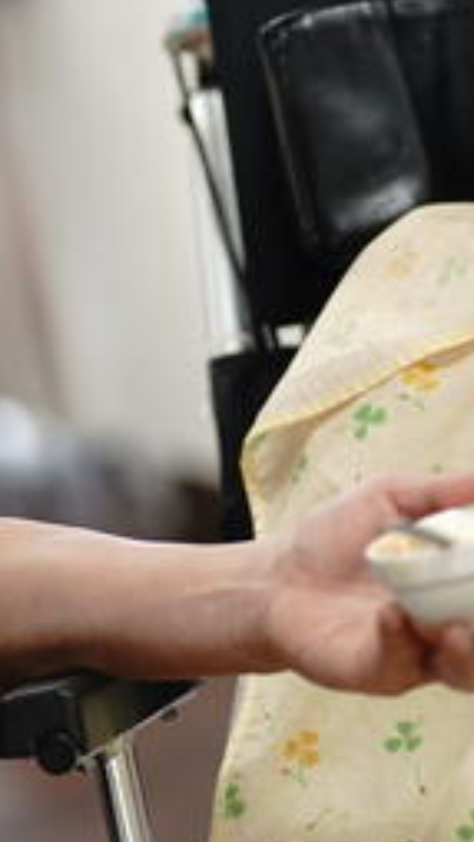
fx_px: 4689
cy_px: 225
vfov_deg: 10.2
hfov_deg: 5.8
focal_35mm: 210
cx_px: 146
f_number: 1.8
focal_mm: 85
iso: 250
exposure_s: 1/400
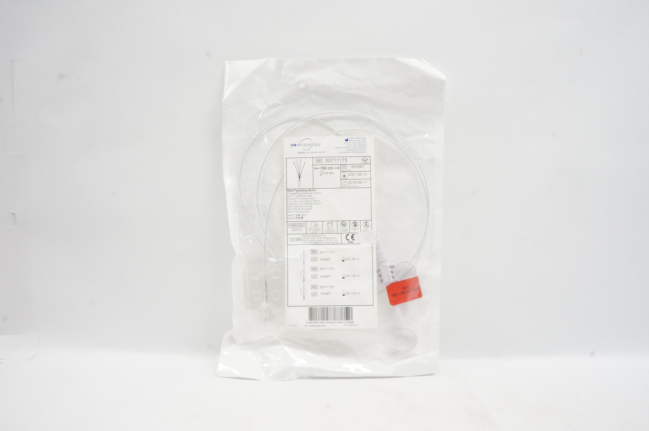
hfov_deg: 67.4
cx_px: 324
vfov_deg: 47.8
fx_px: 486
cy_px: 216
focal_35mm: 27
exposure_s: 1/15
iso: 800
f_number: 16
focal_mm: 18
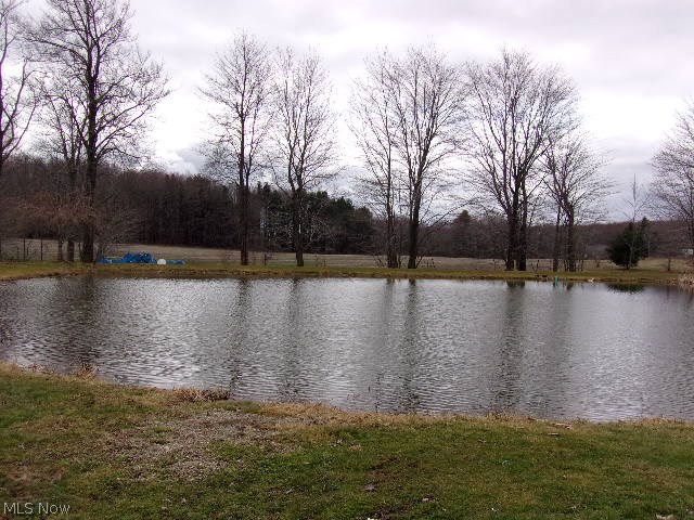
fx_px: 682
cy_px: 260
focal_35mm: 34
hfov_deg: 54.0
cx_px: 347
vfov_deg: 41.8
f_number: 11.6
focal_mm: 6.1
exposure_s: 1/210
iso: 200
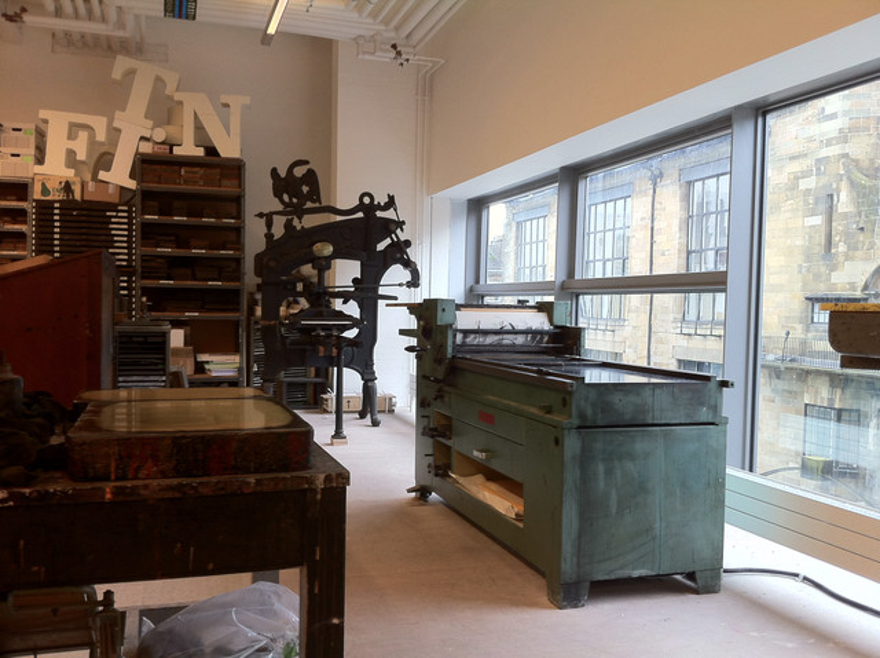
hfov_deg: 52.7
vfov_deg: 40.6
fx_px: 888
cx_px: 440
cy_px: 329
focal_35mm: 35
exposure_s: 1/20
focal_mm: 3.85
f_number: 2.8
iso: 80
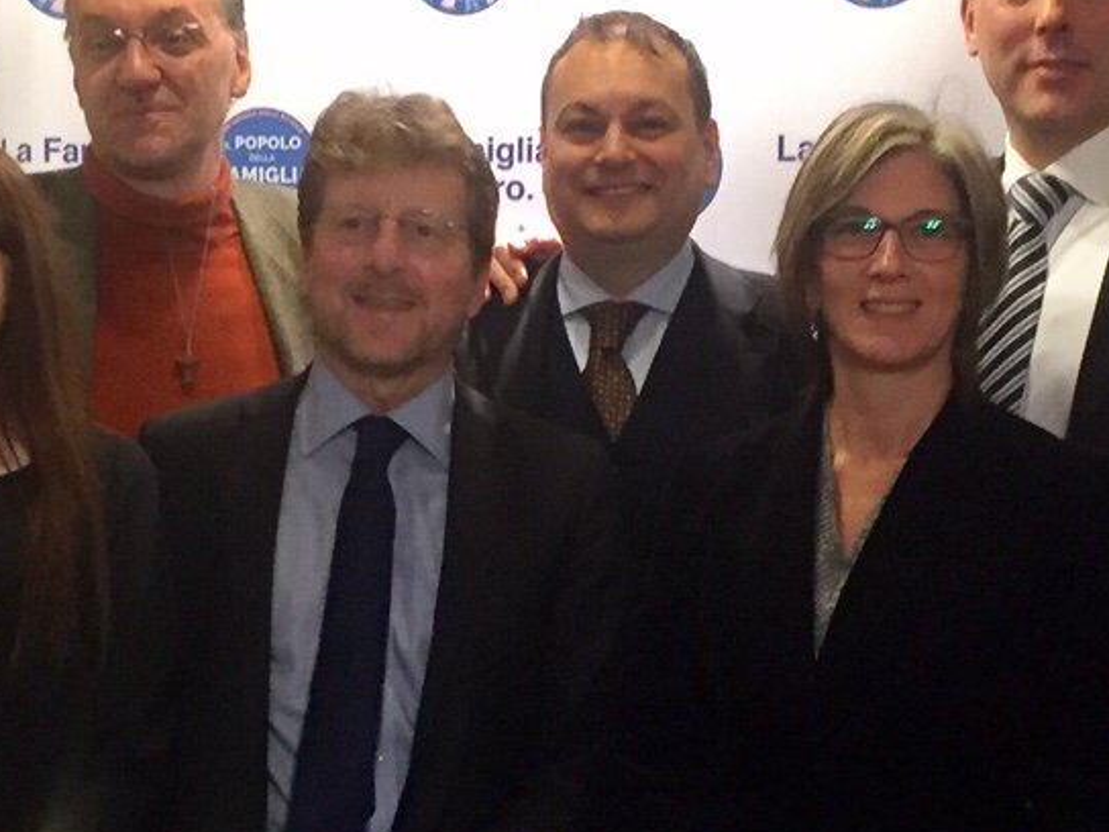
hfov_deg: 22.5
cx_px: 475
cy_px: 738
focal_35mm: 87
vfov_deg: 16.8
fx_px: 2787
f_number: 2.2
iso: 250
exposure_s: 1/20
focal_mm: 4.15
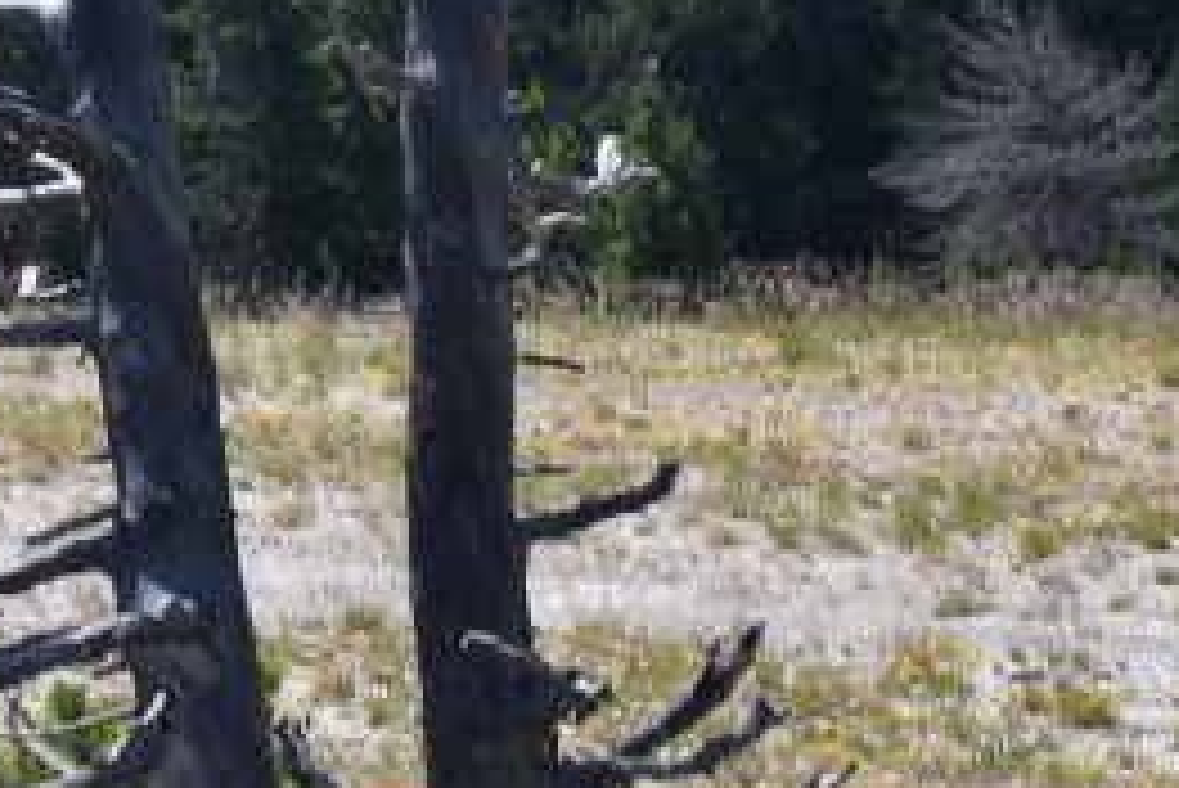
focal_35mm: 322
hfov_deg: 6.4
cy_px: 144
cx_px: 292
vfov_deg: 4.3
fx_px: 10549
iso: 200
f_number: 9
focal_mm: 55
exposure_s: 1/320
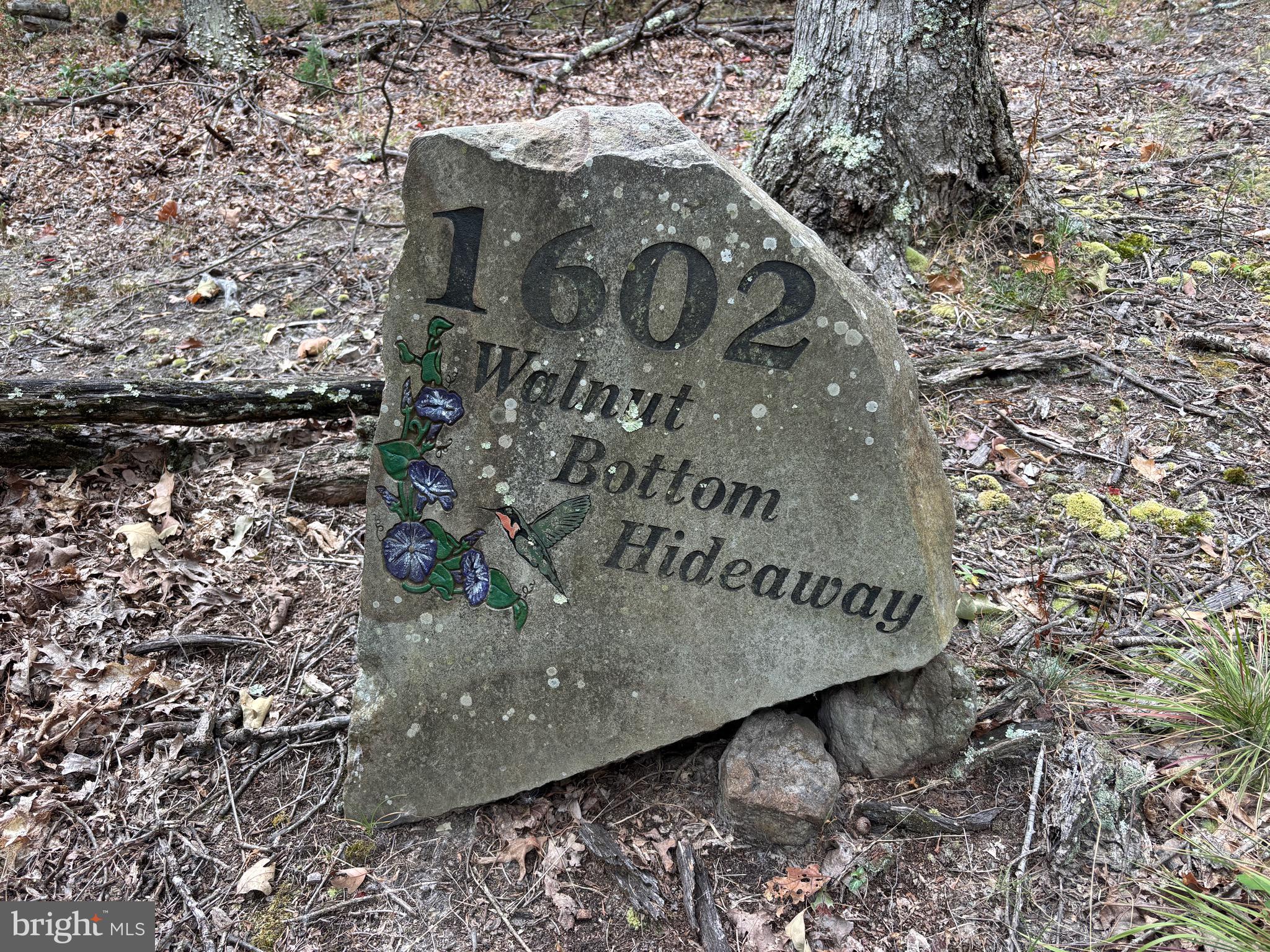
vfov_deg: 53.1
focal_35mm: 26
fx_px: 954
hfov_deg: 67.3
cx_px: 635
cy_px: 476
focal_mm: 5.96
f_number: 1.6
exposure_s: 1/258
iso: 40
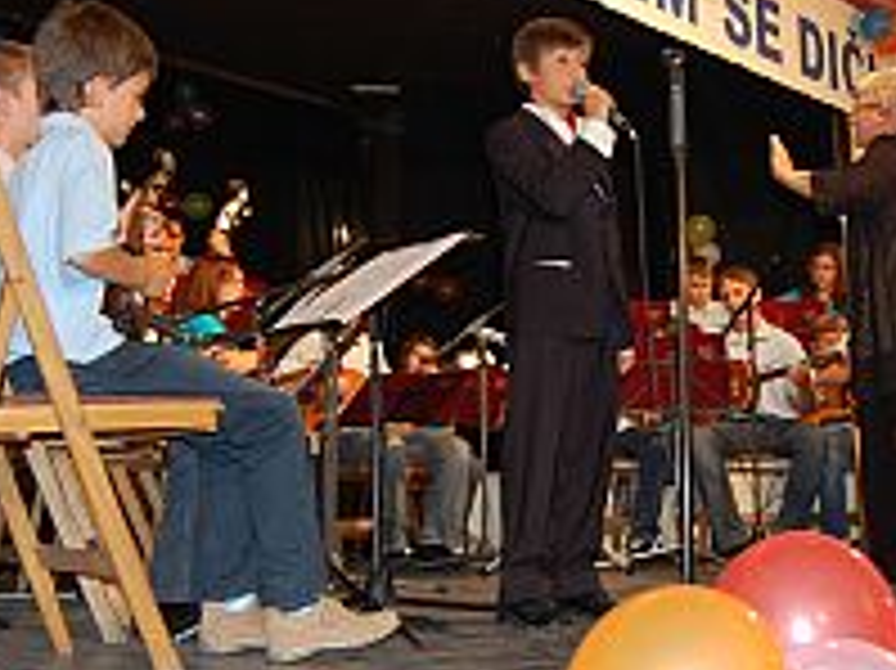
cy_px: 308
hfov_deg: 36.8
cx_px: 477
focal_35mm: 52
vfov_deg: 28.0
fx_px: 1345
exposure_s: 1/60
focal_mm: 18
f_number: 3.5
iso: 400
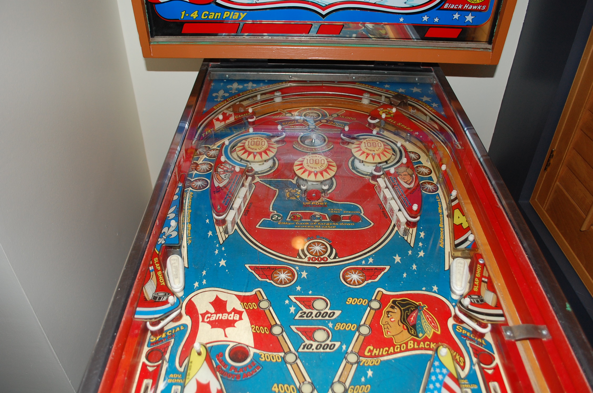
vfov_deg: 47.8
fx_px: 444
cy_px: 196
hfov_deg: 67.5
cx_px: 296
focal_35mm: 27
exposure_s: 1/60
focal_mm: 18
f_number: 3.5
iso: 400
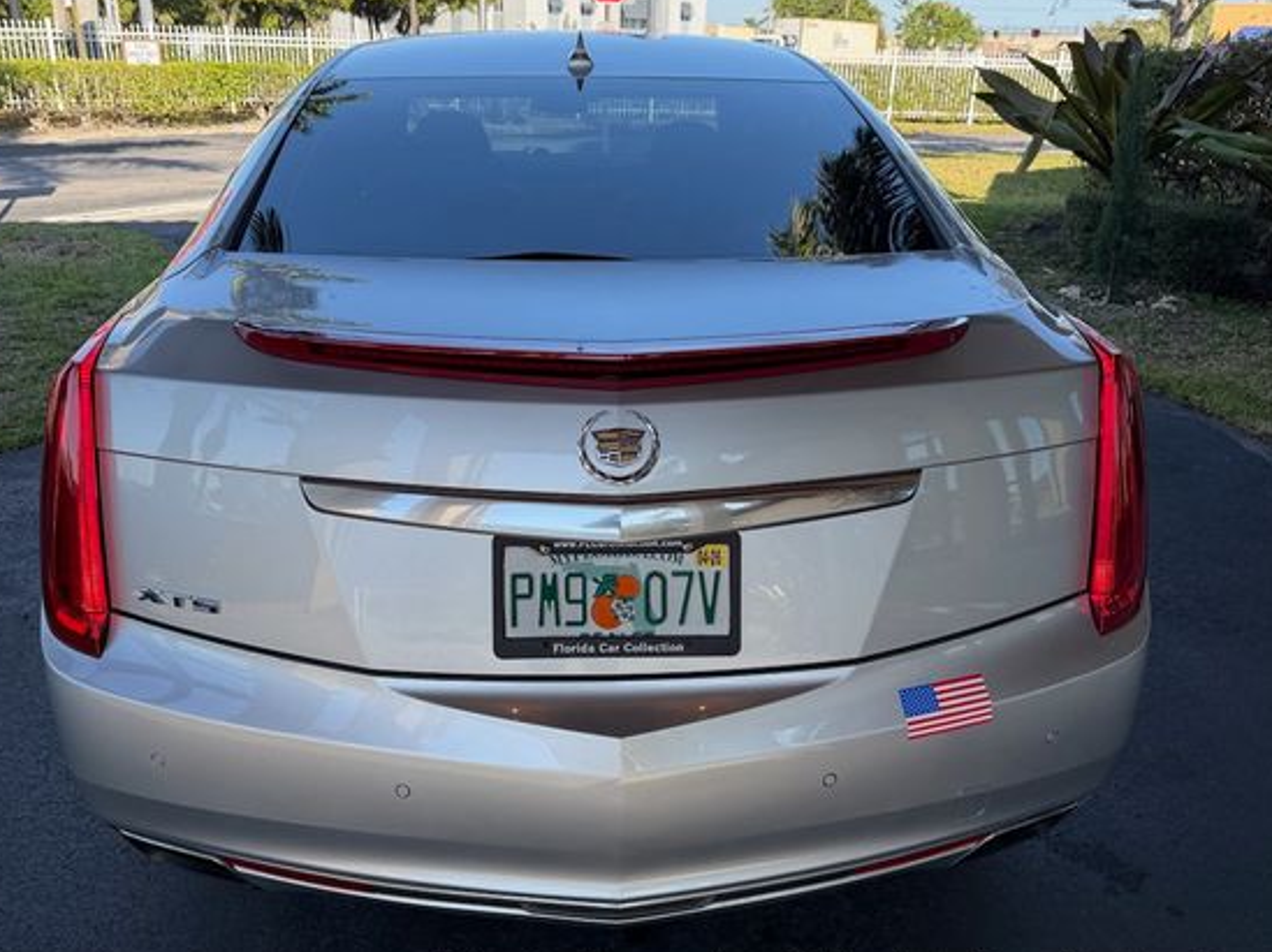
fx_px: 1028
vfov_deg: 49.7
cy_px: 466
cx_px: 595
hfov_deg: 63.4
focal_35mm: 28
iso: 100
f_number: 1.78
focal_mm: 6.76
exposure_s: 1/1271
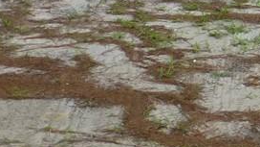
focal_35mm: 154
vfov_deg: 7.7
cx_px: 457
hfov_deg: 12.8
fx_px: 1062
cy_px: -94
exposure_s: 1/320
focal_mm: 4.3
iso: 100
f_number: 4
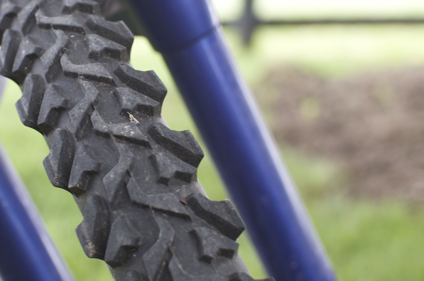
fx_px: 1044
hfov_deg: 22.6
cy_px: 65
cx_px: 80
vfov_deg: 15.2
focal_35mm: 89
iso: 125
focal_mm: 35
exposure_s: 1/40
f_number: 4
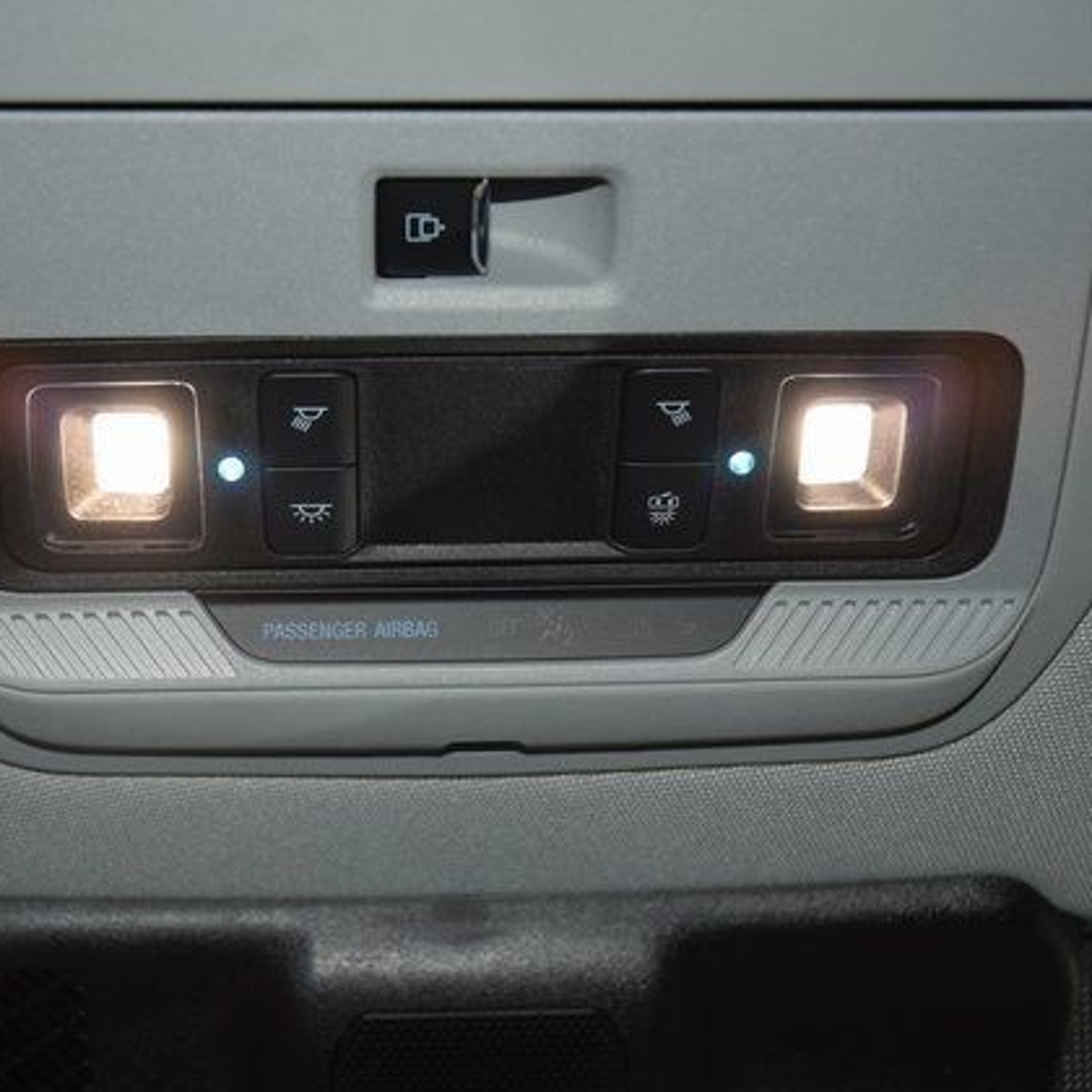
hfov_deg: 26.1
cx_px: 484
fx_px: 2356
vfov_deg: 26.1
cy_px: 547
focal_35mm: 66
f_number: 4
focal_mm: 34
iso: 640
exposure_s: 1/60
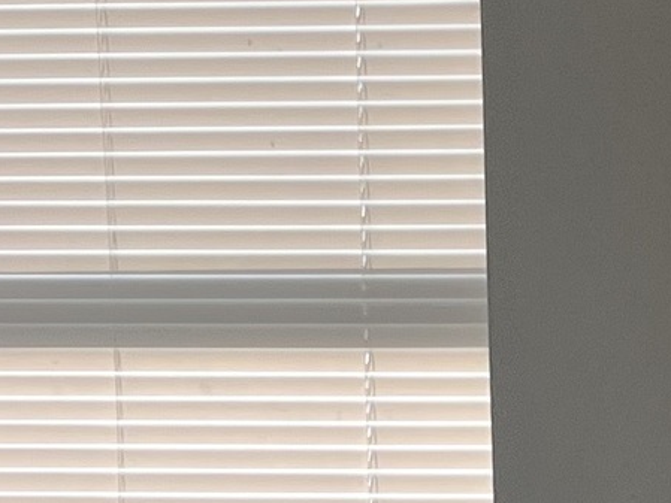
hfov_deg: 10.7
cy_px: 661
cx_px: 1013
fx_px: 3451
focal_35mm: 178
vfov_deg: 8.2
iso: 50
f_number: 1.6
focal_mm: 5.1
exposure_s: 1/891
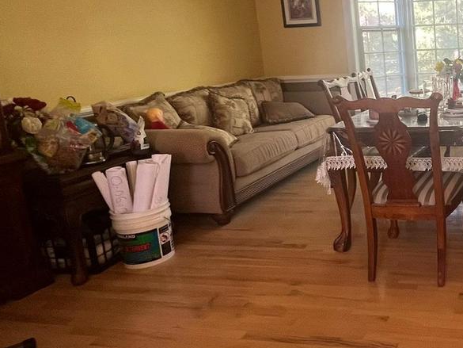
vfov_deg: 43.7
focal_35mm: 32
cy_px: 122
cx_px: 456
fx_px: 428
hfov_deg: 47.8
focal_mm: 1.57
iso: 250
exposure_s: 1/99
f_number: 1.8
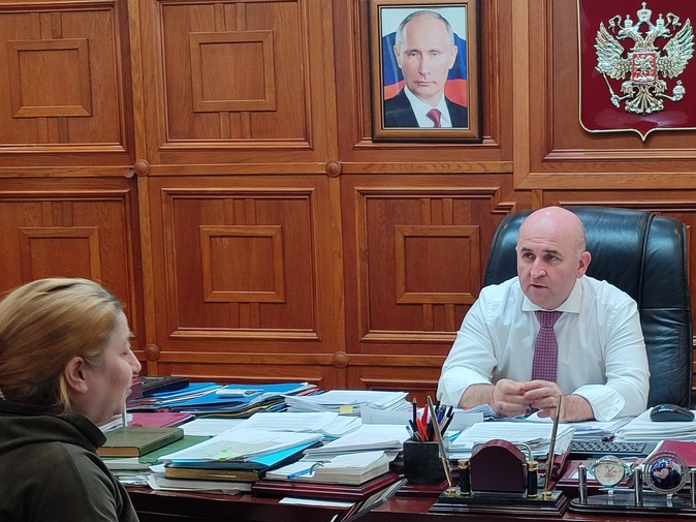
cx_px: 485
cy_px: 339
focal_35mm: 38
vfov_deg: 37.4
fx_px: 764
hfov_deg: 47.9
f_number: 1.89
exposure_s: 1/50
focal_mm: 5.95
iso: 270
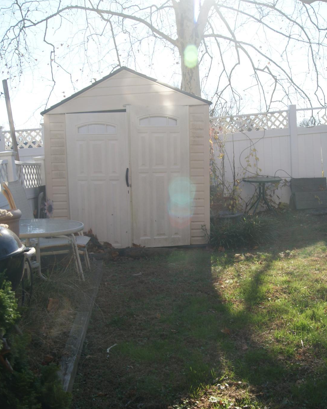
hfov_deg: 39.1
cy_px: 204
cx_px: 174
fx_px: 460
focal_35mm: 38
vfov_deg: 47.9
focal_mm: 18
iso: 100
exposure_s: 1/80
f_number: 9
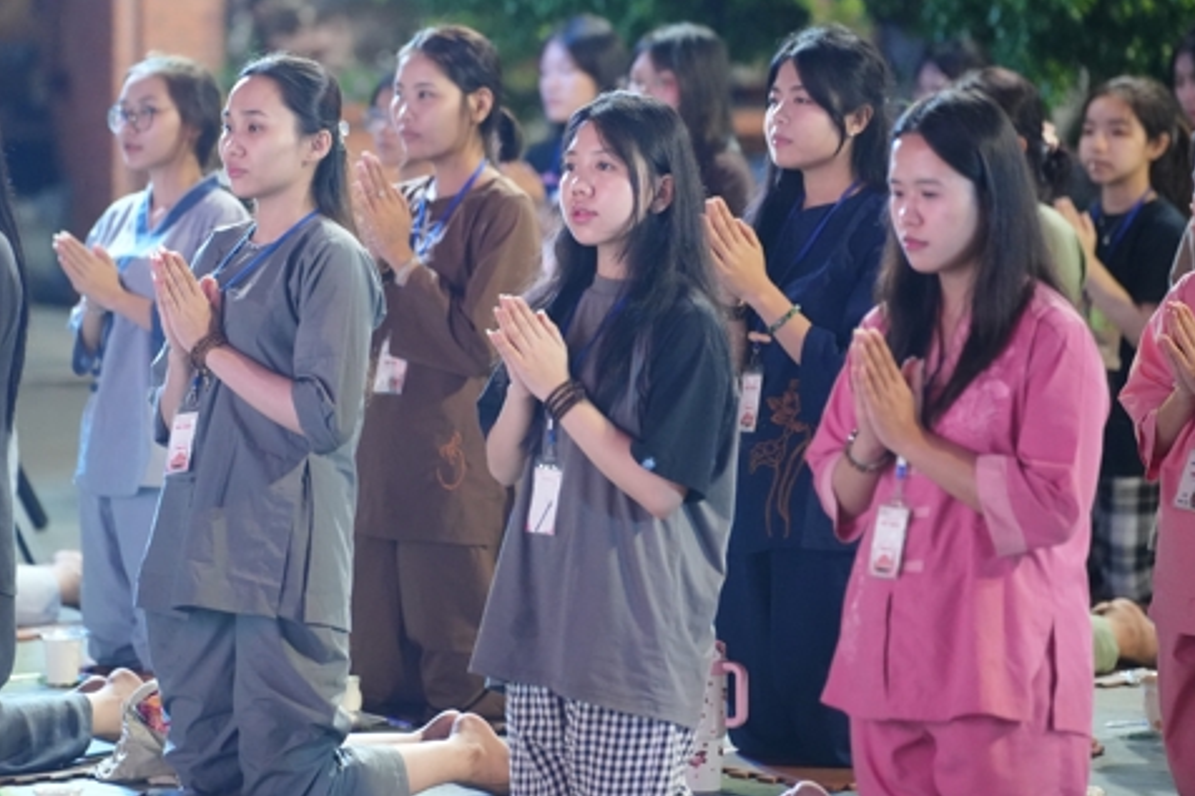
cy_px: 340
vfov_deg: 6.7
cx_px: 532
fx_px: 6802
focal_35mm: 205
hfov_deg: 10.0
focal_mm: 150
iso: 6400
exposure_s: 1/100
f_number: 2.8
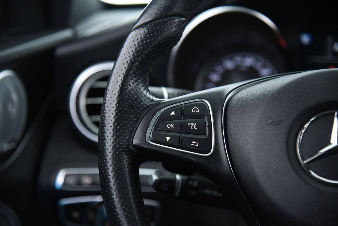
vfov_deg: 15.9
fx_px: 808
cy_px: 113
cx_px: 169
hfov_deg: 23.6
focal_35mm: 86
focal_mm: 86
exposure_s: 1/20
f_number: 4
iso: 4000
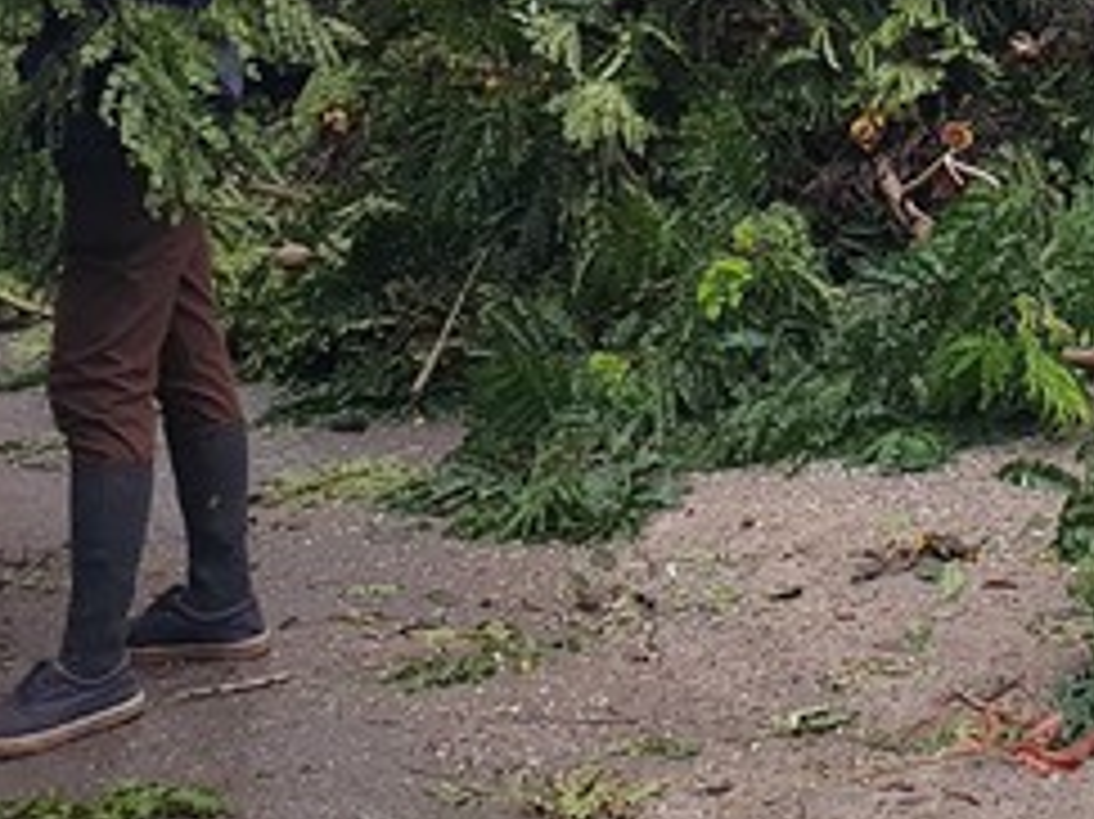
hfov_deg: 20.7
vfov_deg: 14.7
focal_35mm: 92
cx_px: 1049
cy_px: -484
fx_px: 2906
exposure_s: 1/100
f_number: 2.4
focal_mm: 4.3
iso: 80
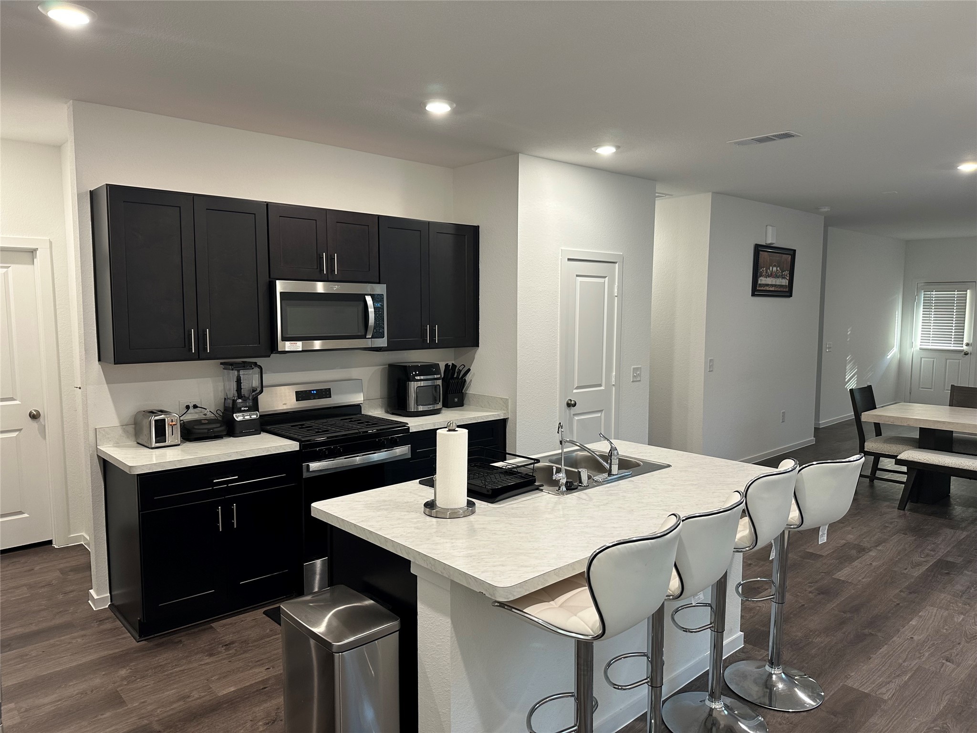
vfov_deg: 56.8
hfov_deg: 71.6
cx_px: 488
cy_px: 366
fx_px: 677
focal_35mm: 24
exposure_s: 1/60
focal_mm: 6.86
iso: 125
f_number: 1.78
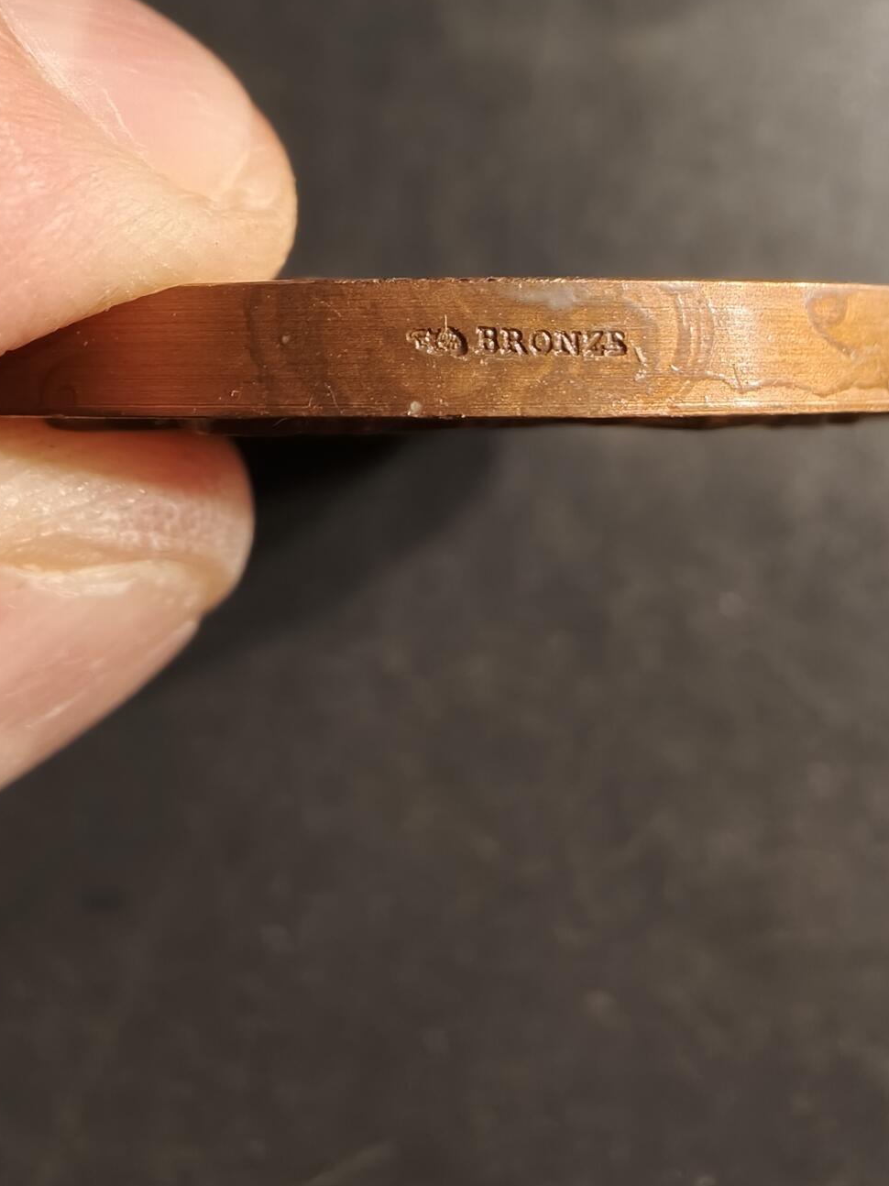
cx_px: 561
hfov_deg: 43.8
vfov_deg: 56.5
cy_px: 492
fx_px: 1096
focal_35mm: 32
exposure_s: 1/63.9
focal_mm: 2.32
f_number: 2
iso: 160
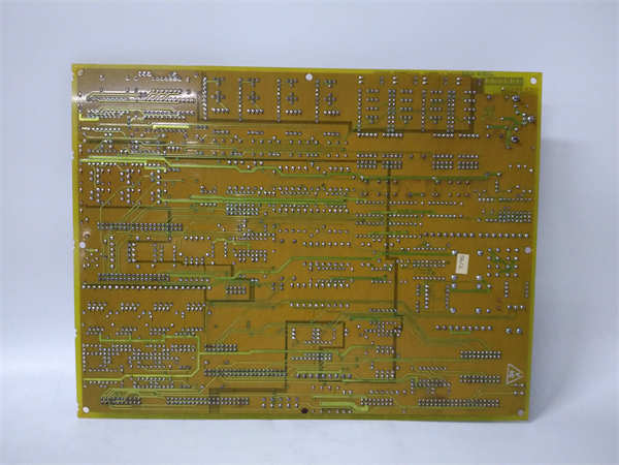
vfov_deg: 51.4
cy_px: 232
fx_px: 483
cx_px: 310
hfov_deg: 65.3
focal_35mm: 27
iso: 655
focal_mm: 3.79
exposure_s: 1/33
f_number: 2
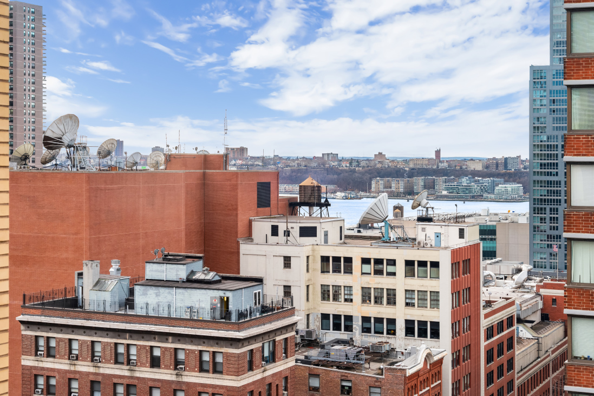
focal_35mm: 66
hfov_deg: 30.5
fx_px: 1089
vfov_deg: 20.6
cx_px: 297
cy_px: 198
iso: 1600
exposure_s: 1/125
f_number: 11
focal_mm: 66
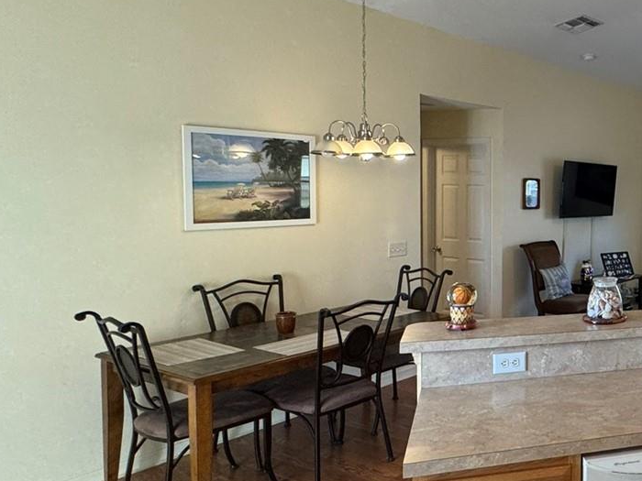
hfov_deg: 44.4
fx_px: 593
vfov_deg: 44.1
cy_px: 216
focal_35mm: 32
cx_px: 694
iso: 200
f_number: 2.2
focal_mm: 2.22
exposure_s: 1/120
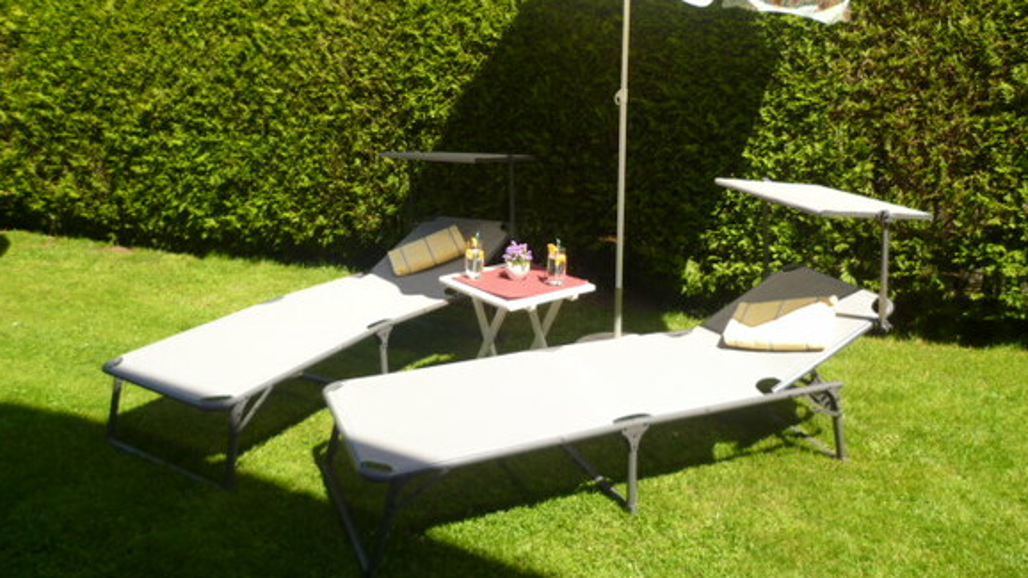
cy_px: 212
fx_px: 845
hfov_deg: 62.6
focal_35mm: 31
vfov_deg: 37.5
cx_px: 513
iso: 80
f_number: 2.8
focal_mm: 5
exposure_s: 1/500
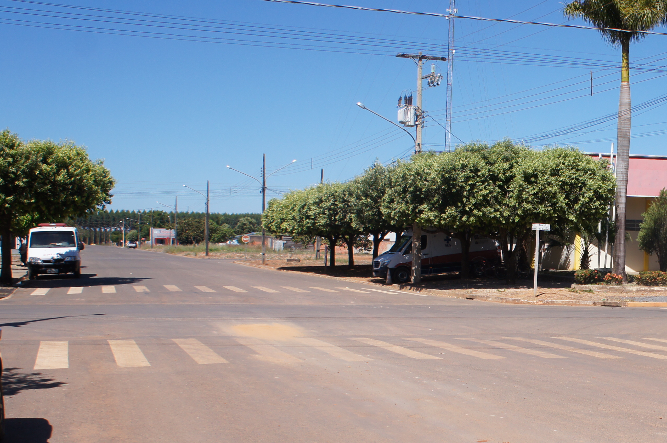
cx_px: 608
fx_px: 962
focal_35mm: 52
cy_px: 329
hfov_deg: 35.8
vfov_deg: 25.6
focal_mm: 18
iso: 200
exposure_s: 1/640
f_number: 8
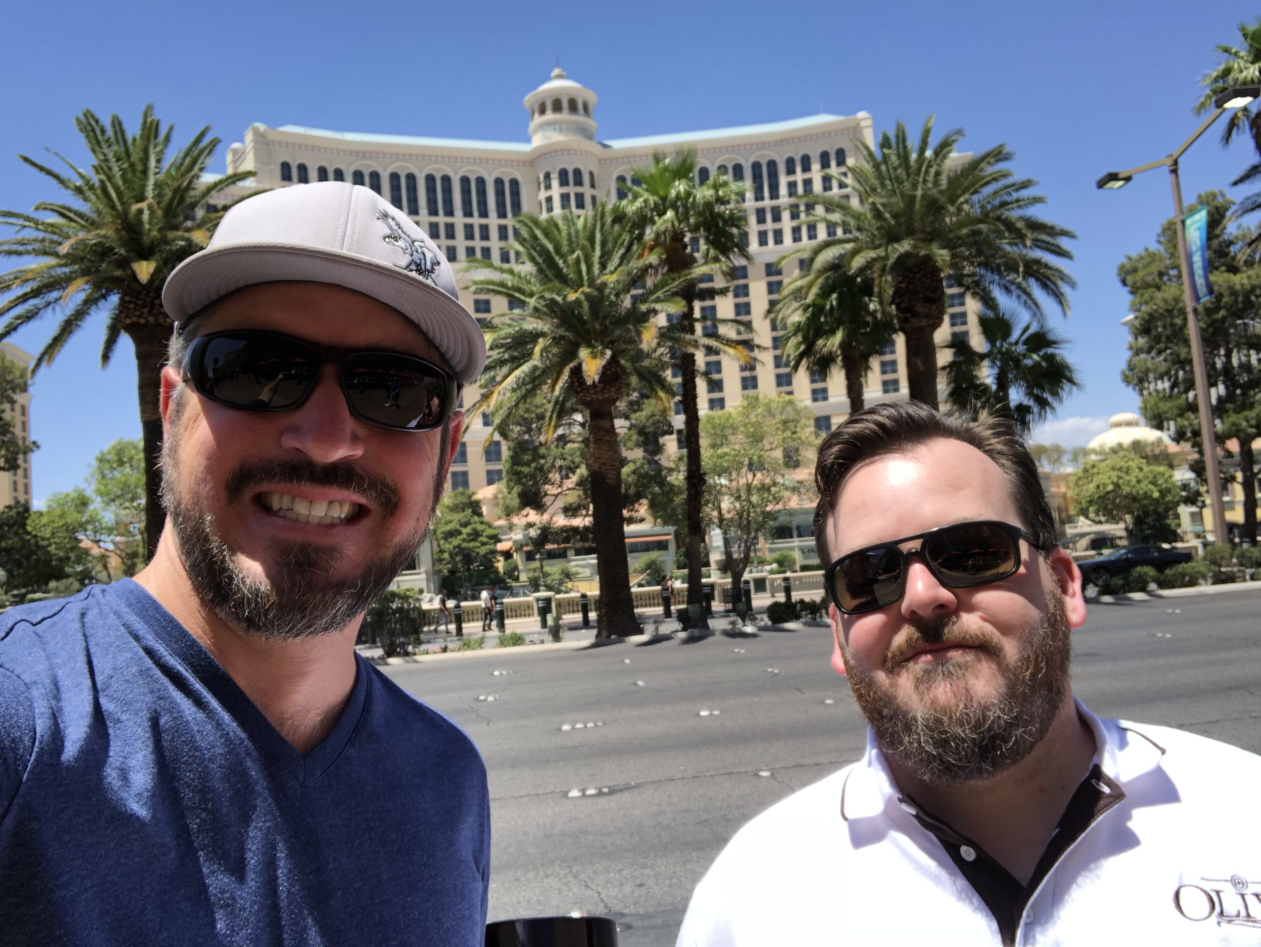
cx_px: 630
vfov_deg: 44.2
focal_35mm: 32
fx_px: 1166
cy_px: 474
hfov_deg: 56.8
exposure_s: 1/260
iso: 20
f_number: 2.2
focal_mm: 2.87
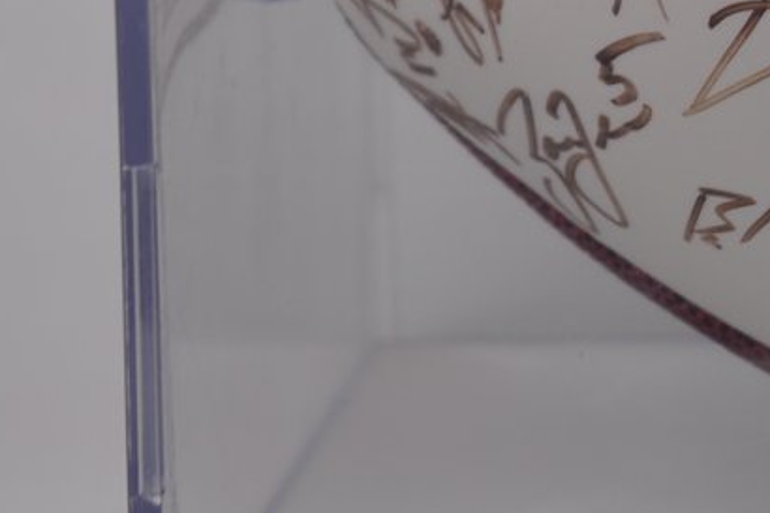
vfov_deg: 5.5
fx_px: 5345
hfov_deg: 8.0
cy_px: -22
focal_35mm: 250
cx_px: 1280
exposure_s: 1/60
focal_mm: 40
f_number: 4
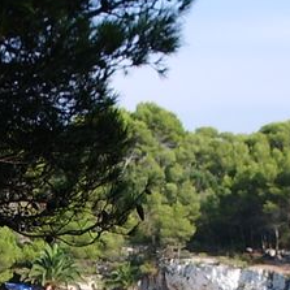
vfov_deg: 12.0
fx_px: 1346
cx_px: 34
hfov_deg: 12.2
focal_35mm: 142
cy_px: 360
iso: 50
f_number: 4.3
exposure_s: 1/250
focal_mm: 5.8
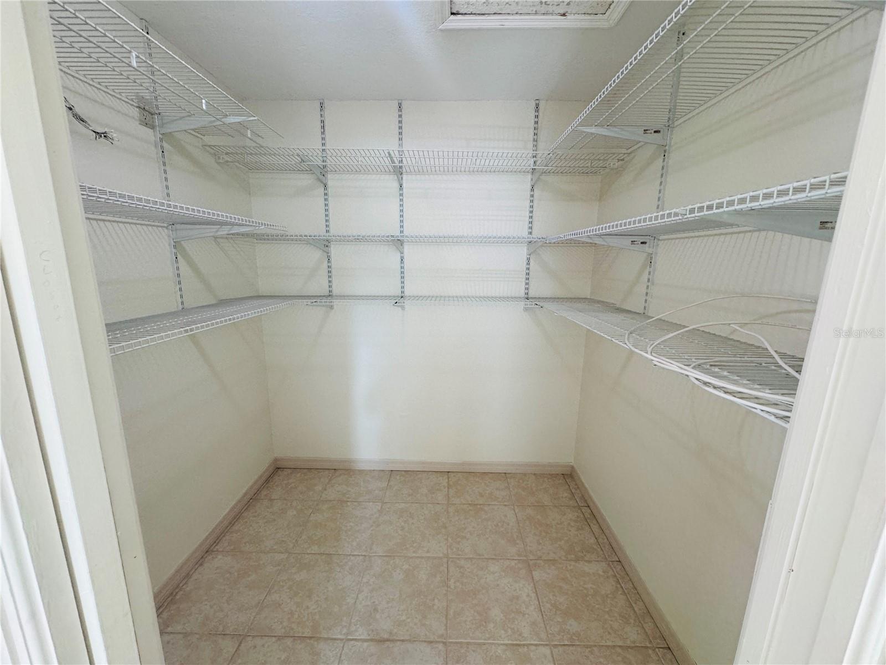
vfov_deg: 85.7
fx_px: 358
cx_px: 443
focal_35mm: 14
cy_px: 332
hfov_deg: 102.1
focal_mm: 2.22
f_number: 2.2
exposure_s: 1/60
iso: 250
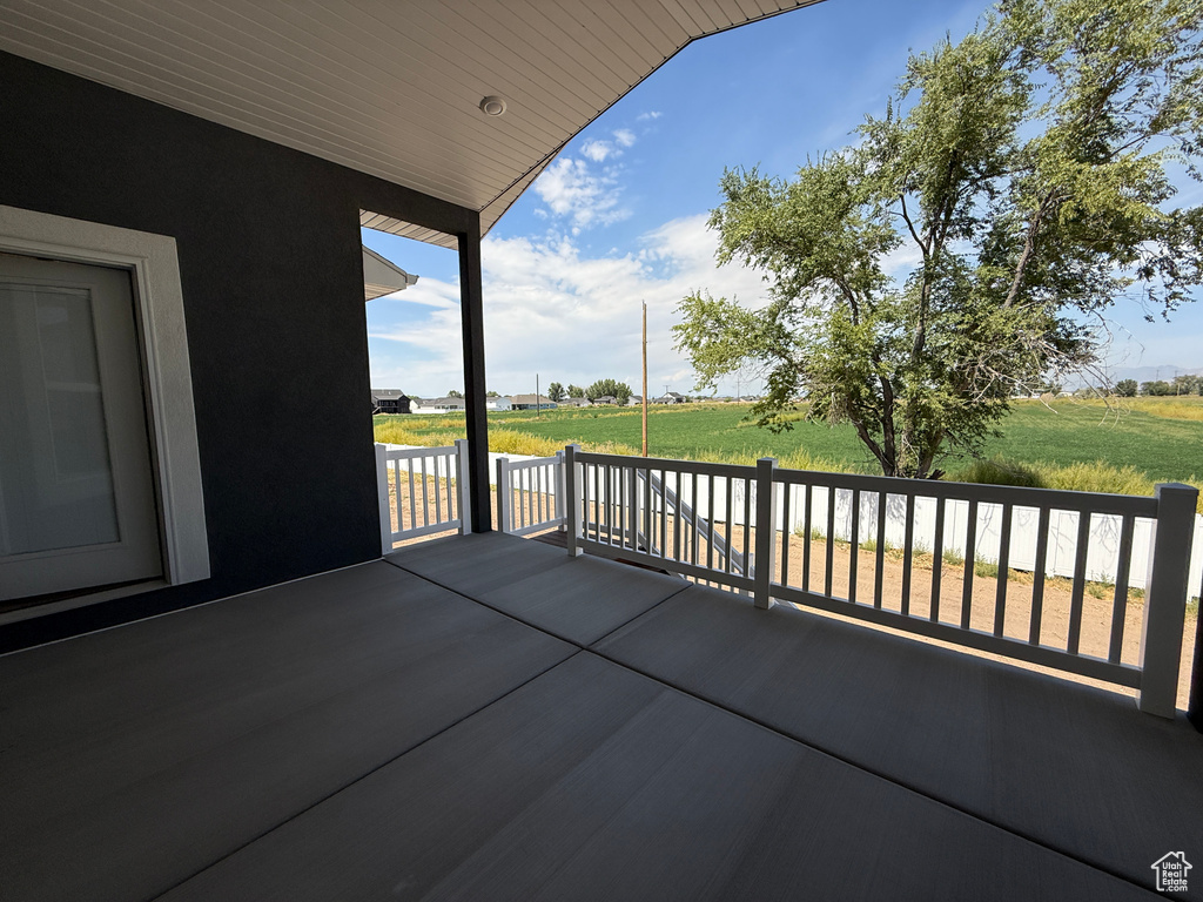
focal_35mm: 14
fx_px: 487
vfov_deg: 85.7
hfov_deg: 102.1
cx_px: 602
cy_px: 451
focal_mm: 2.22
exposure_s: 1/2410
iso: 50
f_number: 2.2
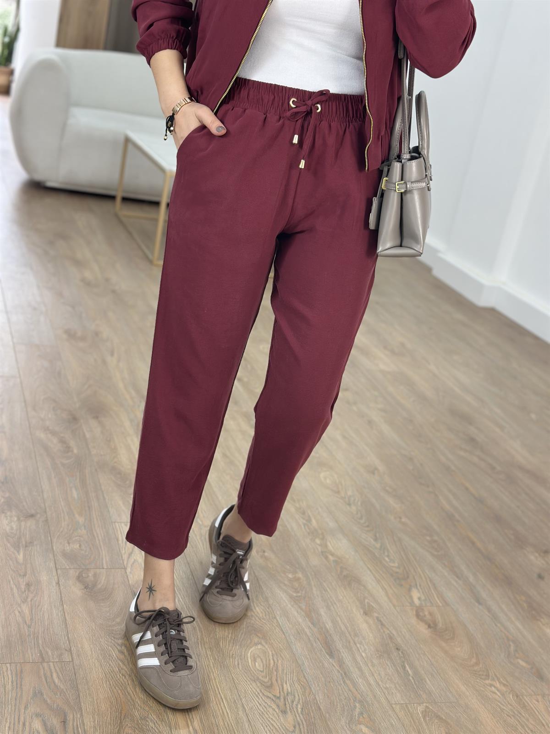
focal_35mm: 48
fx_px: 1017
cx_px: 275
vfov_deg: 39.7
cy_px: 367
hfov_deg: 30.3
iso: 100
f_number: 1.78
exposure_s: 1/100
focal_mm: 6.86
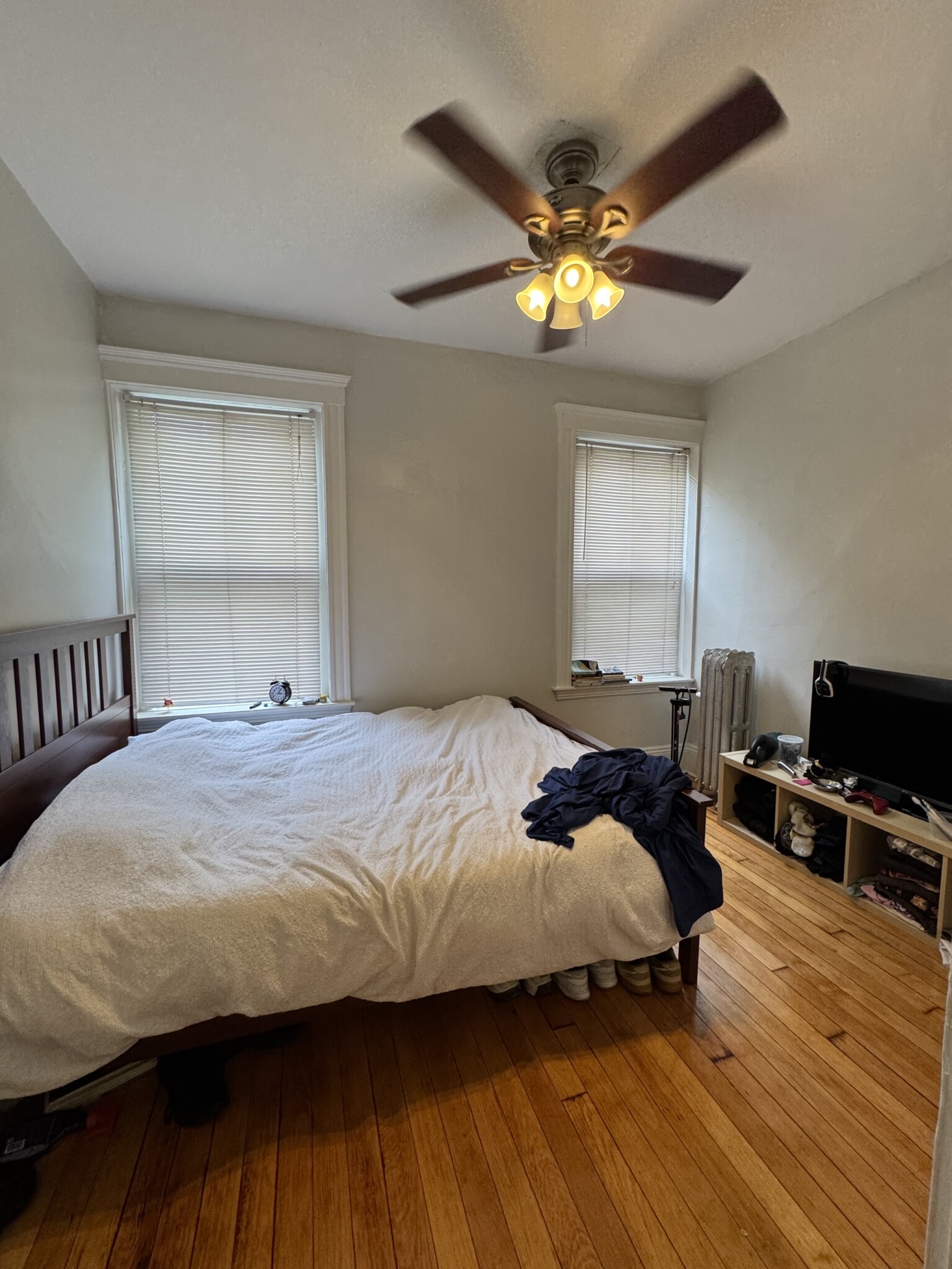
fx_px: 513
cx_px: 476
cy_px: 634
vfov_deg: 102.1
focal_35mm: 14
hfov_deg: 85.7
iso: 200
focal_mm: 2.22
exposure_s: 1/120
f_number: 2.2
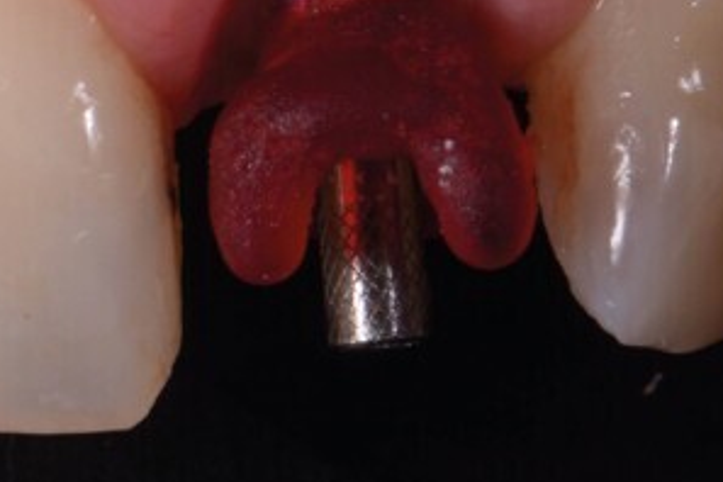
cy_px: 334
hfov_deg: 4.3
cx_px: 71
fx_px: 9630
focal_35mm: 480
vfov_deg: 2.9
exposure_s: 1/125
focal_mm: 105
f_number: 25
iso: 250
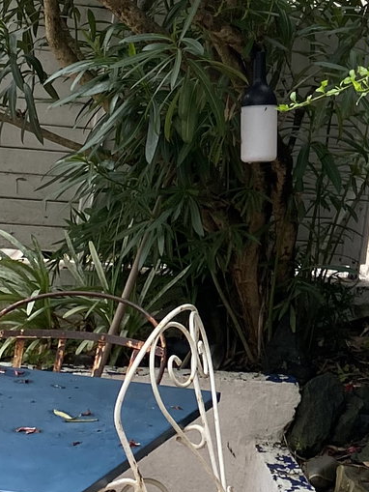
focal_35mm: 109
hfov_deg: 12.4
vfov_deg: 17.1
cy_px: -121
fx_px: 1549
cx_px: 670
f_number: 1.8
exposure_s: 1/278
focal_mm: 4.25
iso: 32
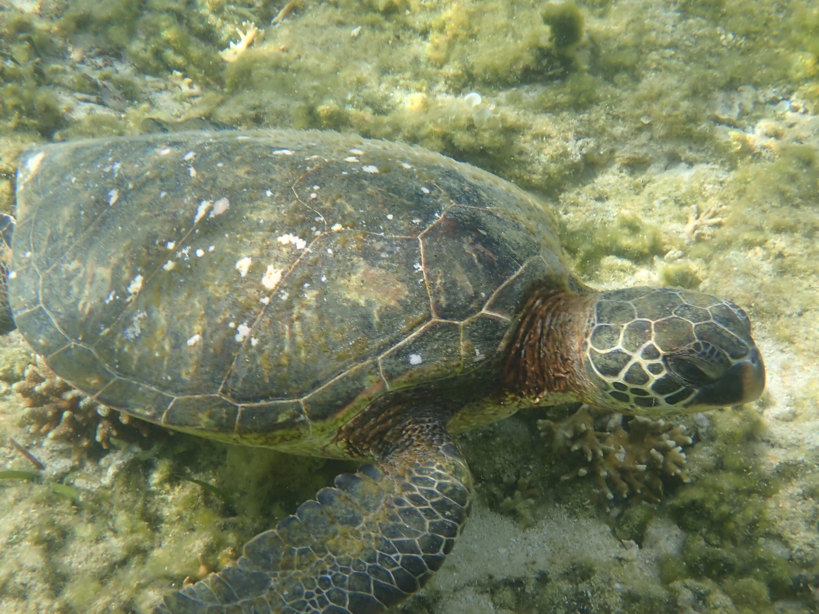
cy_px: 307
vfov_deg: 27.0
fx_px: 1278
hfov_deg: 35.5
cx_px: 410
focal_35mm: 54
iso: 100
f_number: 4.5
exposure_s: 1/160
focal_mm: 9.65
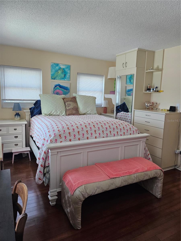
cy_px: 120
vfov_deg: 73.9
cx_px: 90
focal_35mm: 23
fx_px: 160
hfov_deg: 58.9
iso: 200
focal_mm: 6.3
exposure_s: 1/207
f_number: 1.7
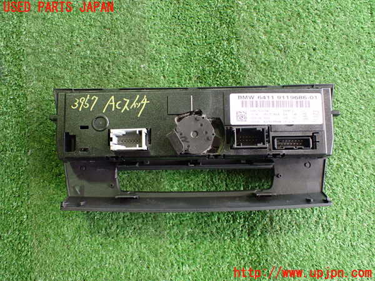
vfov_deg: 46.8
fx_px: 325
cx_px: 188
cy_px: 140
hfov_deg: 60.0
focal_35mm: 30
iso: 800
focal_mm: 5.4
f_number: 2.3
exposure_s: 1/60
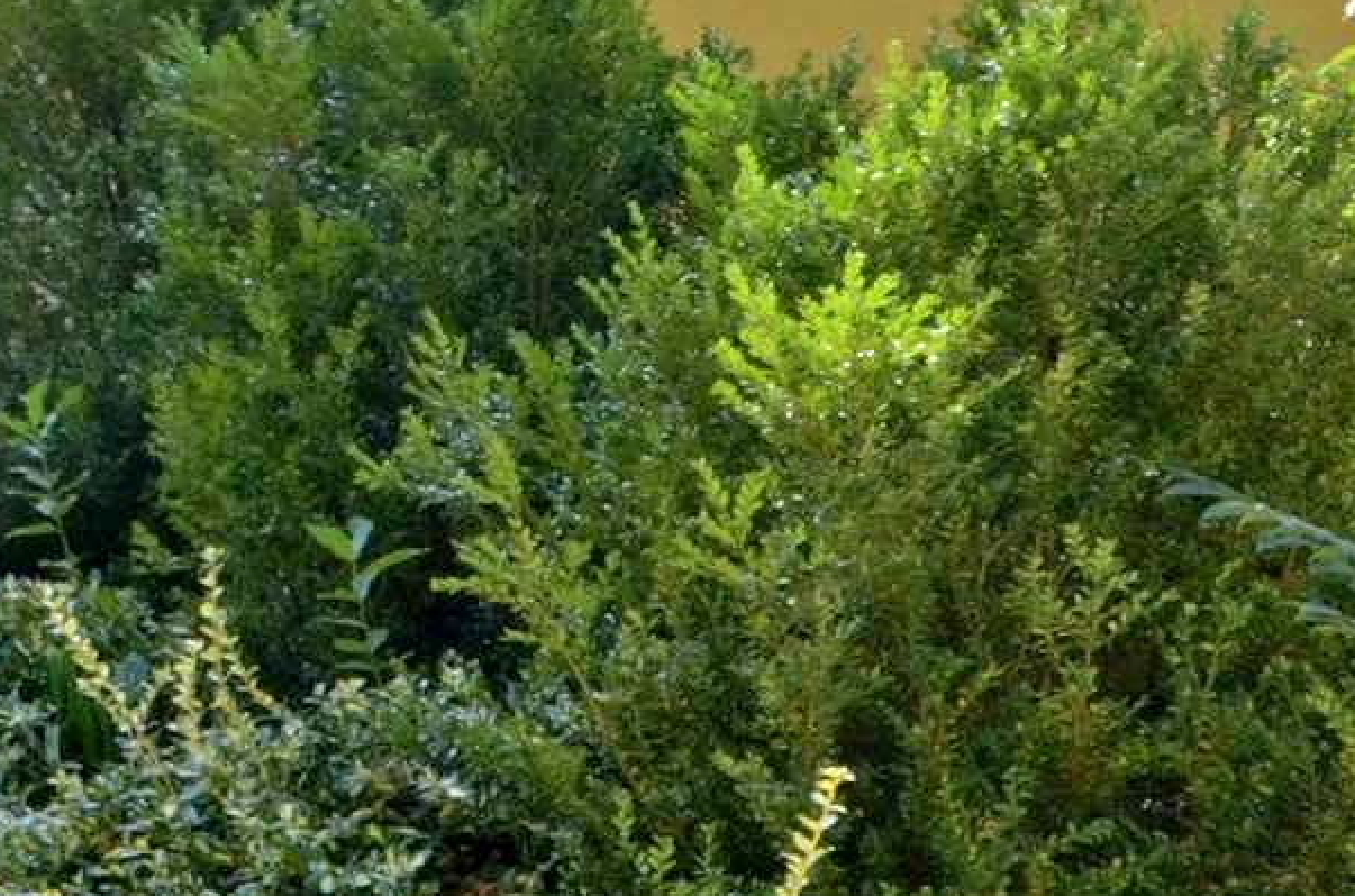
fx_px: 4018
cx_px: -1175
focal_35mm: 107
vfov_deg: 12.3
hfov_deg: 15.9
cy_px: -312
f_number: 10
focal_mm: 14
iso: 400
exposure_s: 1/100
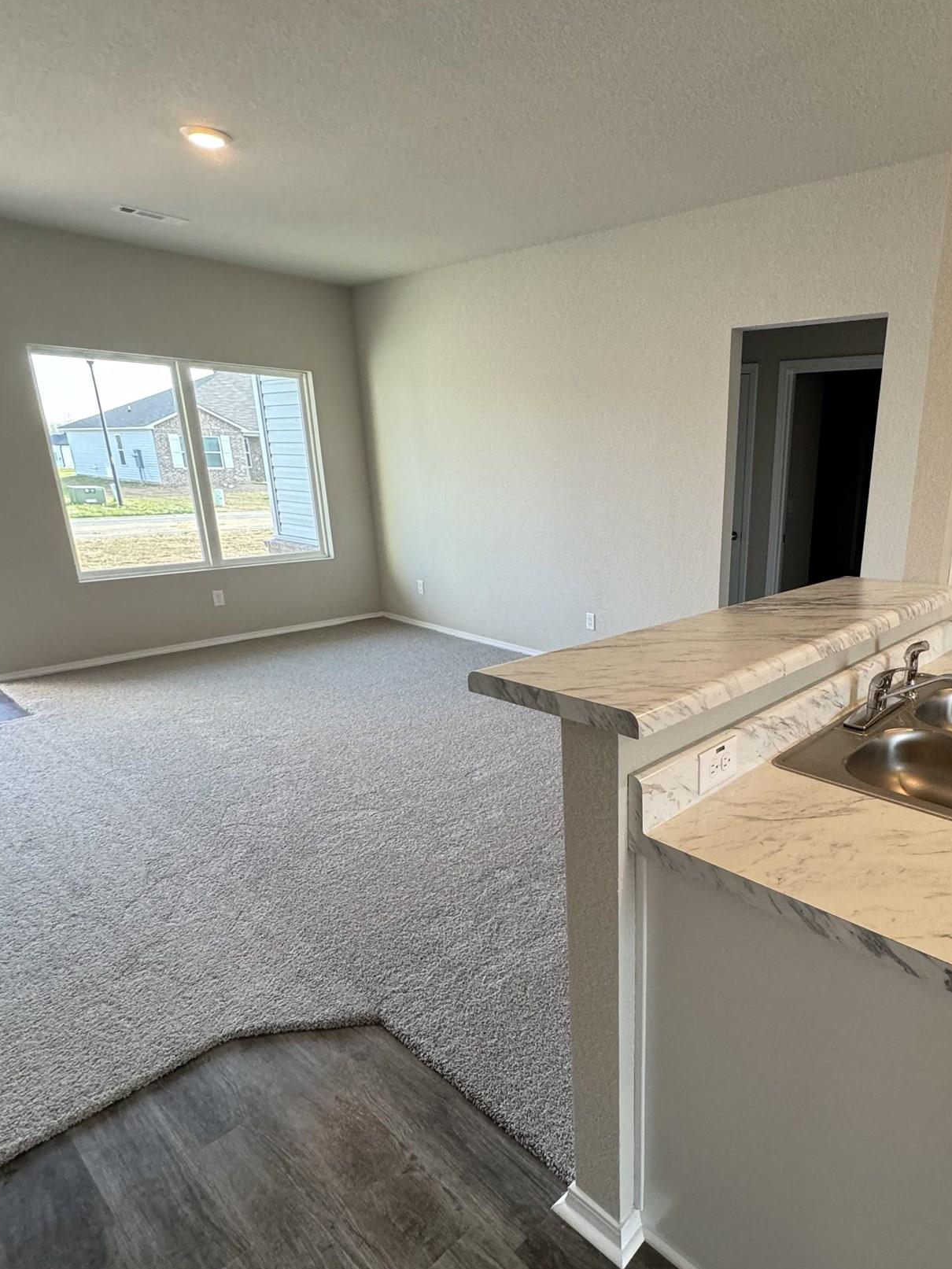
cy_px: 689
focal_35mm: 20
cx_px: 667
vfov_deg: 81.6
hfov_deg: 63.5
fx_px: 733
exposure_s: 1/120
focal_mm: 2.22
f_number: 2.2
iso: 320
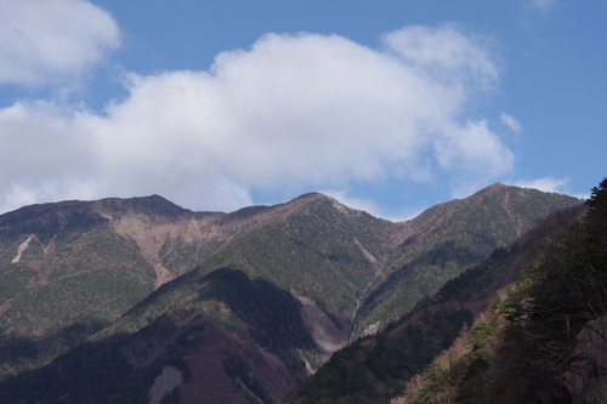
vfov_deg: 18.2
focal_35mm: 75
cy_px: 202
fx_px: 1264
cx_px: 304
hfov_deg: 27.0
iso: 100
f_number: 5
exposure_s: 1/800
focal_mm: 50
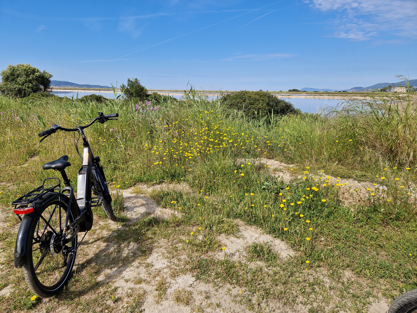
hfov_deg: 73.9
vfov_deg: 58.9
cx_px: 208
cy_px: 156
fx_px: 277
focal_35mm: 23
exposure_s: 1/1960
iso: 50
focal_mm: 5.4
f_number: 1.8
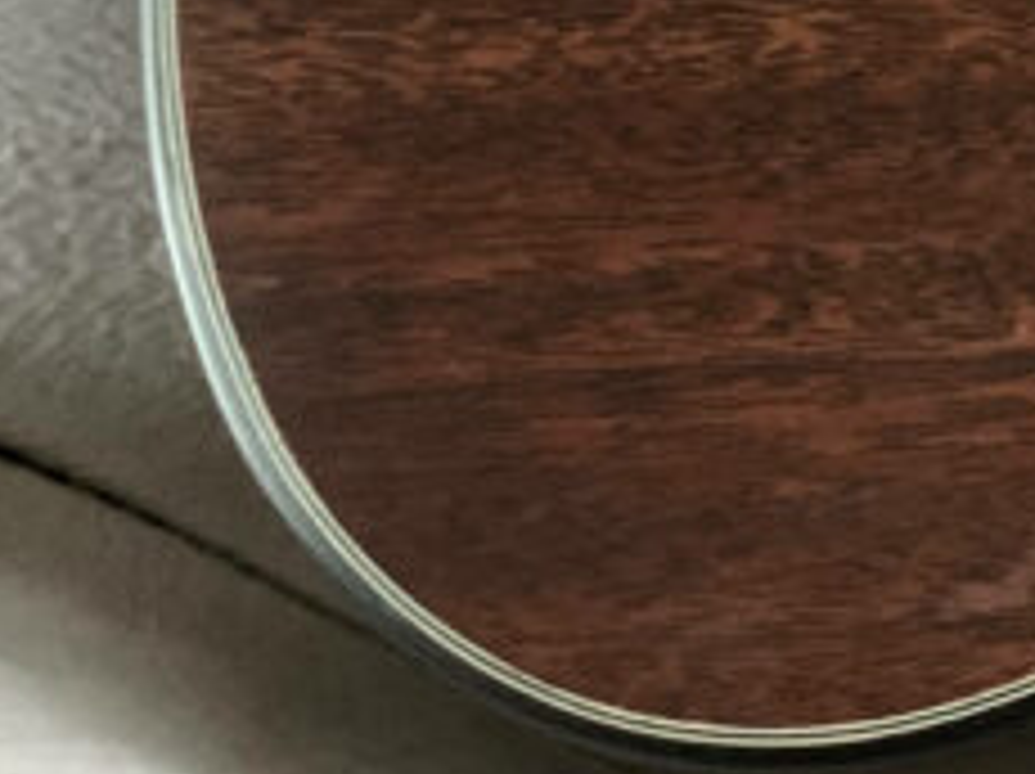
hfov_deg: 14.3
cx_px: 2034
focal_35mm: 116
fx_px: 3465
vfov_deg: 12.2
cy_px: -342
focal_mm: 4.2
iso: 640
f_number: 1.8
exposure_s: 1/30
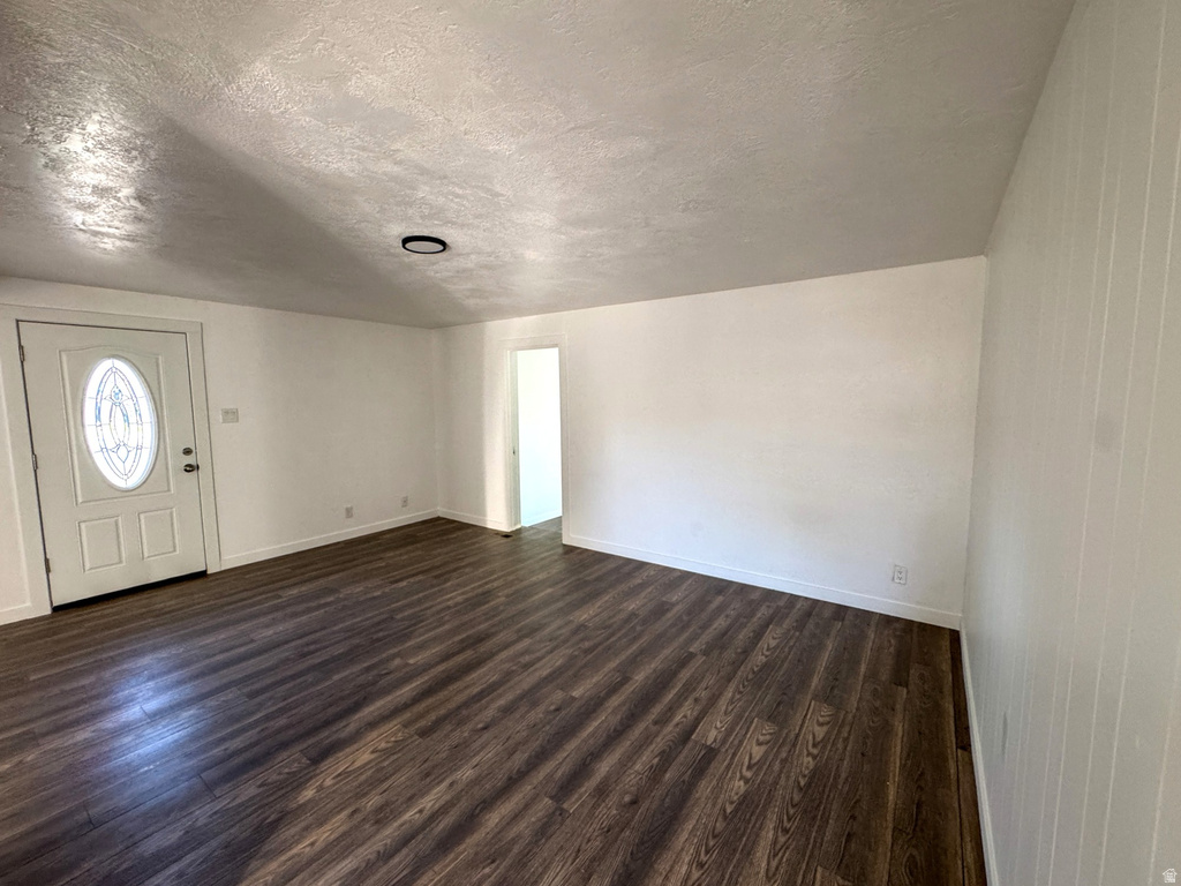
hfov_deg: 102.1
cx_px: 590
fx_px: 478
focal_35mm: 14
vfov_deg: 85.7
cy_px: 443
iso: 250
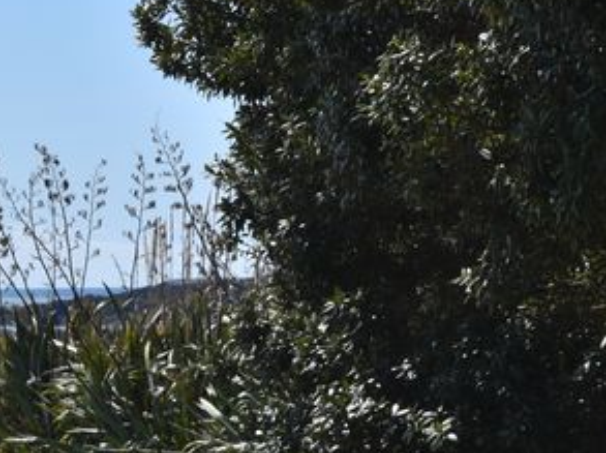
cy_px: 304
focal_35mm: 208
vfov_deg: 7.1
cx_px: 27
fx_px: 3641
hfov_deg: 9.5
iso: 100
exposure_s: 1/200
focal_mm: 55
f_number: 11
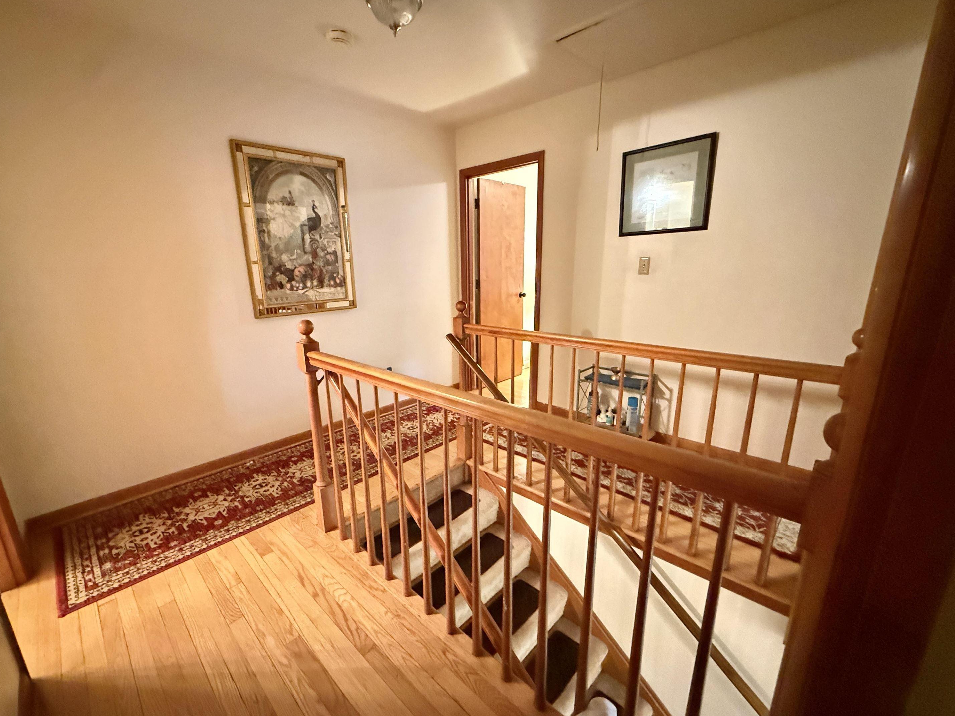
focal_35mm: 15
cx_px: 448
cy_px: 370
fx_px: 414
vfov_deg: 81.7
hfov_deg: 98.1
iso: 2500
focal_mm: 2.22
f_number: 2.2
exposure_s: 1/30
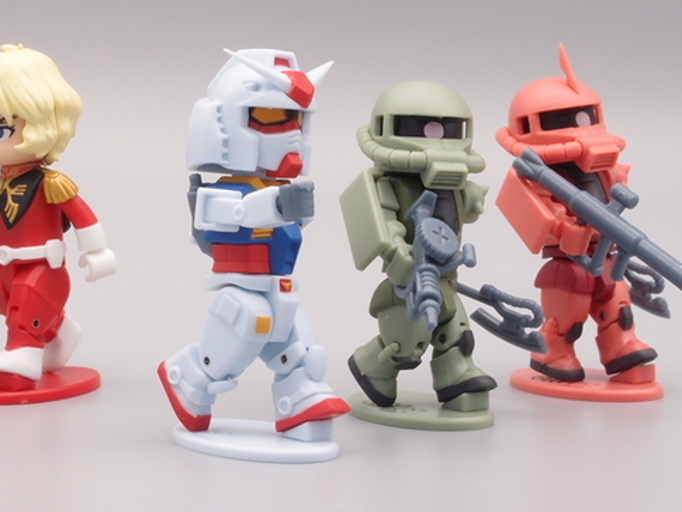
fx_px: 1951
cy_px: 239
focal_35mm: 99
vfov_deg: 14.9
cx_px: 146
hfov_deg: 19.6
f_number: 8
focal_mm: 12.88
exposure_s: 1/6
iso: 100
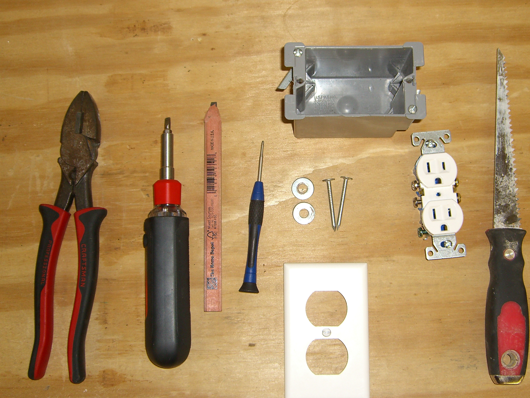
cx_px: 288
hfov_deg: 40.4
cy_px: 188
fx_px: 720
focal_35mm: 47
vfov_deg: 30.9
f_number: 2.8
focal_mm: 7.9
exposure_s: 1/60
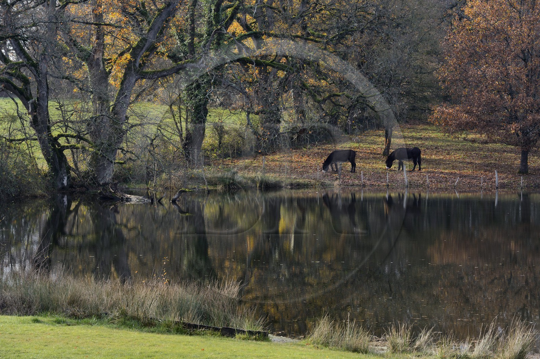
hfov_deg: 16.4
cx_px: 270
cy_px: 180
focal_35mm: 125
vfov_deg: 10.9
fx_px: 1873
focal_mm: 125
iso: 400
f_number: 8
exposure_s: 1/200
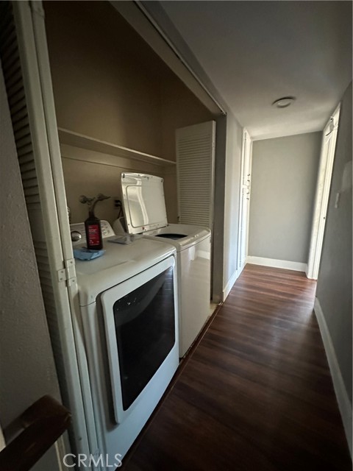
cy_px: 236
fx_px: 190
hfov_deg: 85.7
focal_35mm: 14
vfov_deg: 102.1
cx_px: 176
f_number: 2.2
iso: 1250
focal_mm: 2.22
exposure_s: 1/42
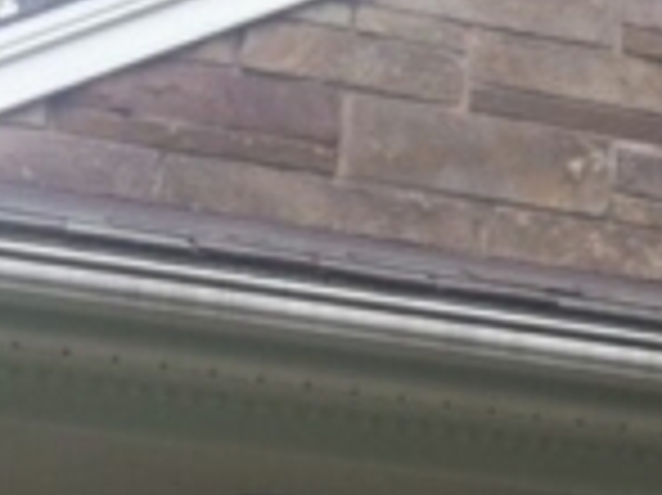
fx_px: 2904
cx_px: 914
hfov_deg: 12.5
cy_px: 684
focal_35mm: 152
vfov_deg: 9.5
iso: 80
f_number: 2.8
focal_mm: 3.85
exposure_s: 1/60
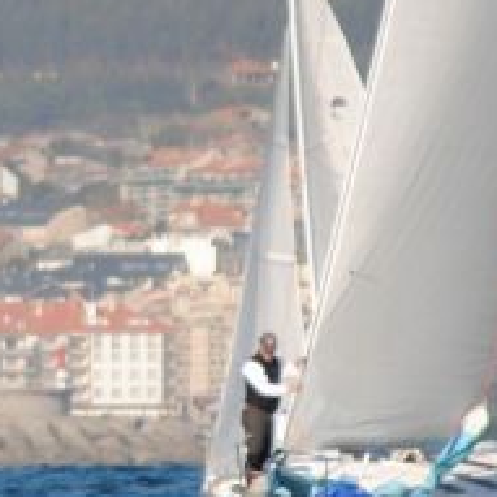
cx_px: -18
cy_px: 241
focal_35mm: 936
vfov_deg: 1.9
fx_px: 15201
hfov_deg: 1.9
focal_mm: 175
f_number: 5.3
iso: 200
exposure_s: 1/1000
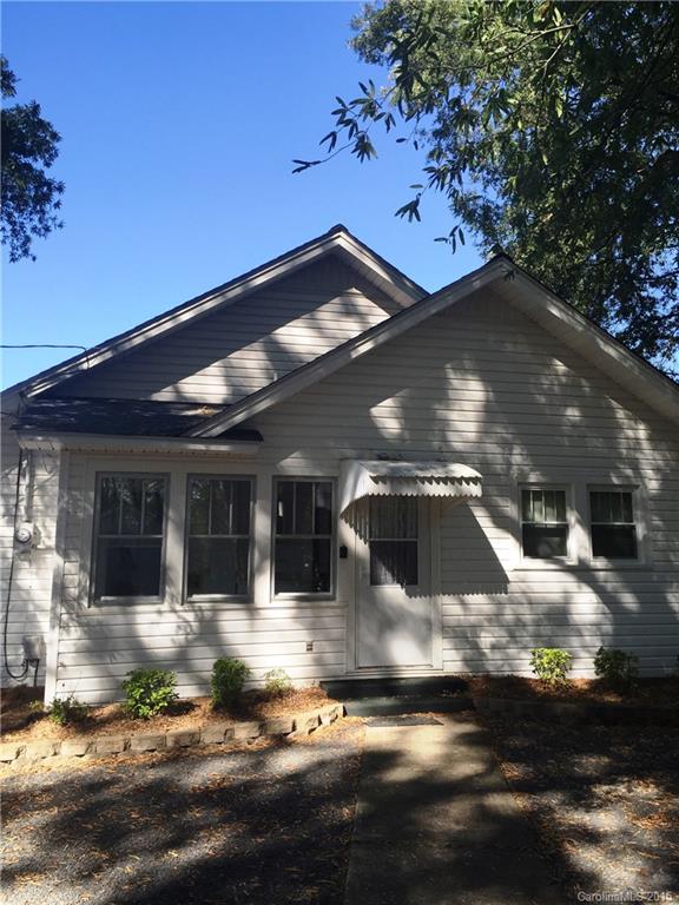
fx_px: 758
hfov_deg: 48.2
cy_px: 452
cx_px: 340
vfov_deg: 61.7
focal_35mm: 29
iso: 32
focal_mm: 4.15
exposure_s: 1/719
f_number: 2.2
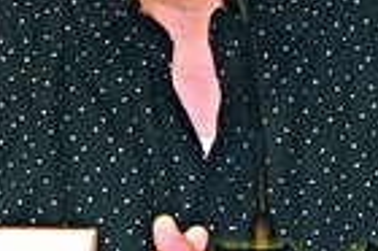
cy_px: -19
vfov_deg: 2.1
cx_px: 230
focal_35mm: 656
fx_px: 6880
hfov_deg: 3.1
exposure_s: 1/180
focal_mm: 120
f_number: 5.6
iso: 800
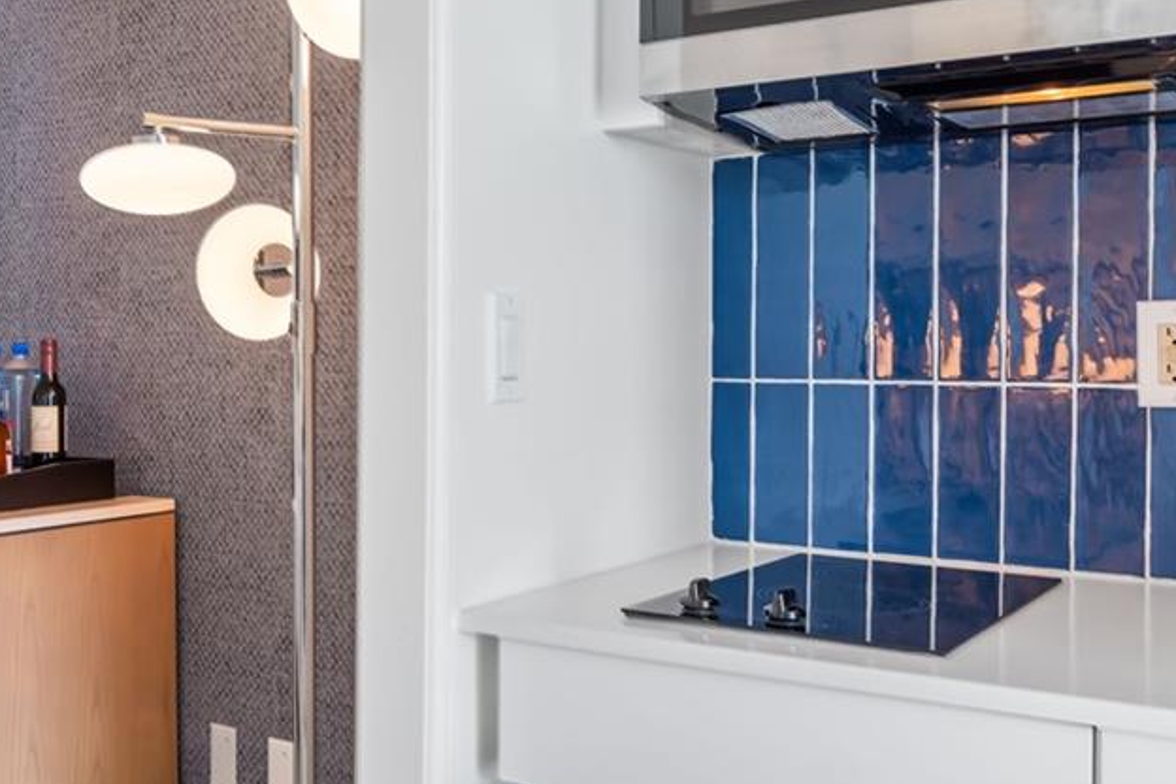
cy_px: 354
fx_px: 1339
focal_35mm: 41
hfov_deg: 46.2
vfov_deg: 32.6
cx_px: 337
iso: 320
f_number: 4.5
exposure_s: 1/20
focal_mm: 16
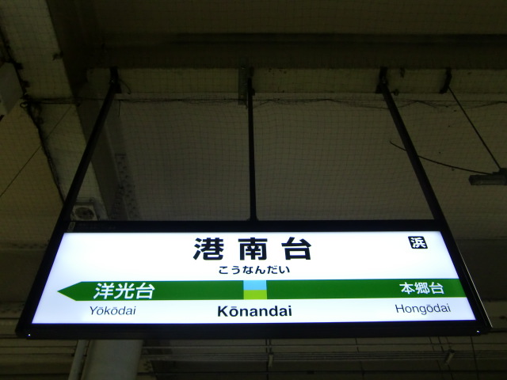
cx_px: 254
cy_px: 190
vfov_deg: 42.9
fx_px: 483
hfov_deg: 55.4
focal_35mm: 33
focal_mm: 5.8
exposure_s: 1/60
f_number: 2.7
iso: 200
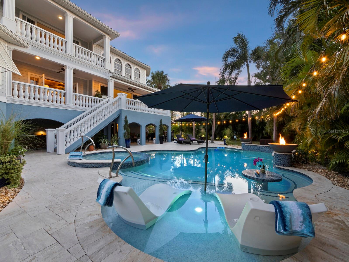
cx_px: 174
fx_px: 141
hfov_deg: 102.0
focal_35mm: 14
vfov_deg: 85.7
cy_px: 131
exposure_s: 1/5
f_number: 10
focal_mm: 7
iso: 400
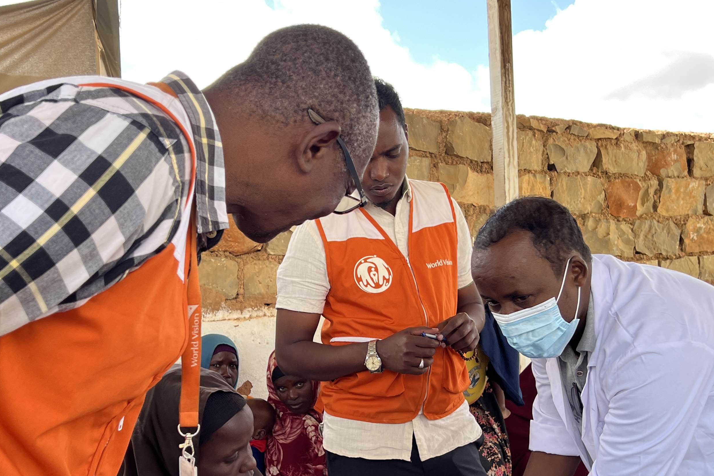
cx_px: 339
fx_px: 873
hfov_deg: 44.5
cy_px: 345
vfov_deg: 30.1
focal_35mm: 44
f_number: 1.5
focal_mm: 5.7
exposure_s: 1/497
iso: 50
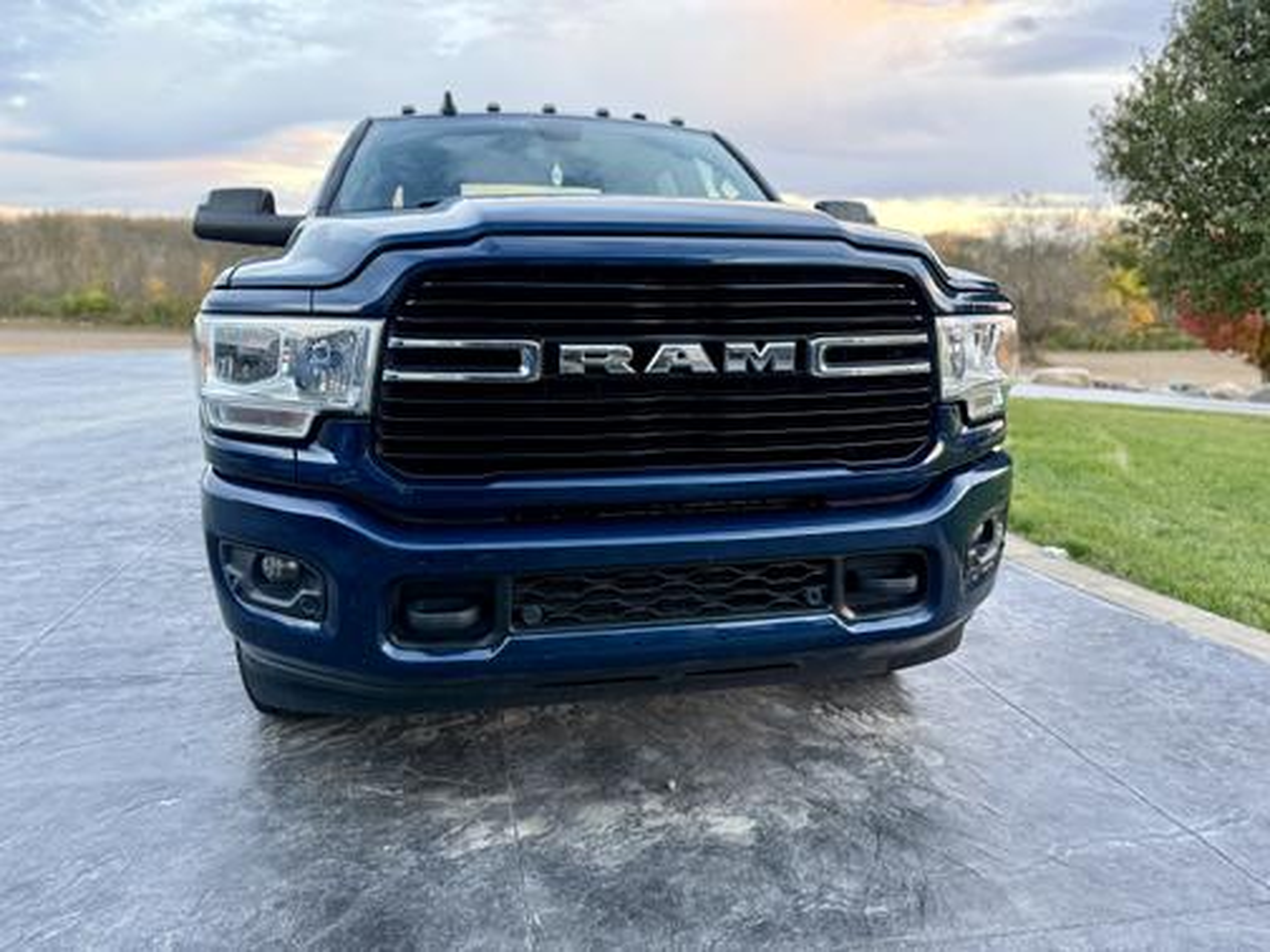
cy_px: 476
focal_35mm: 24
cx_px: 635
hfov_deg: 71.6
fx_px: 881
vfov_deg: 56.8
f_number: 1.78
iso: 200
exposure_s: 1/60
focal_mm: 6.76
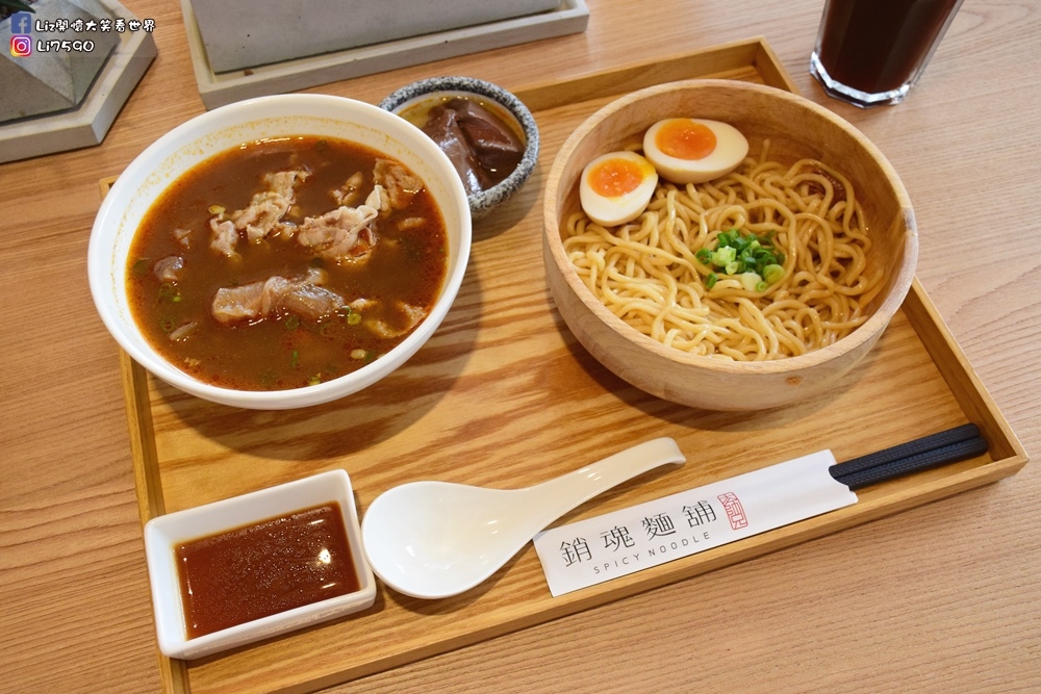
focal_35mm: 36
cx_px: 520
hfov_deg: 53.1
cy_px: 347
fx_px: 1041
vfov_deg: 36.9
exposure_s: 1/200
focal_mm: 24
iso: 1600
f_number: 7.1
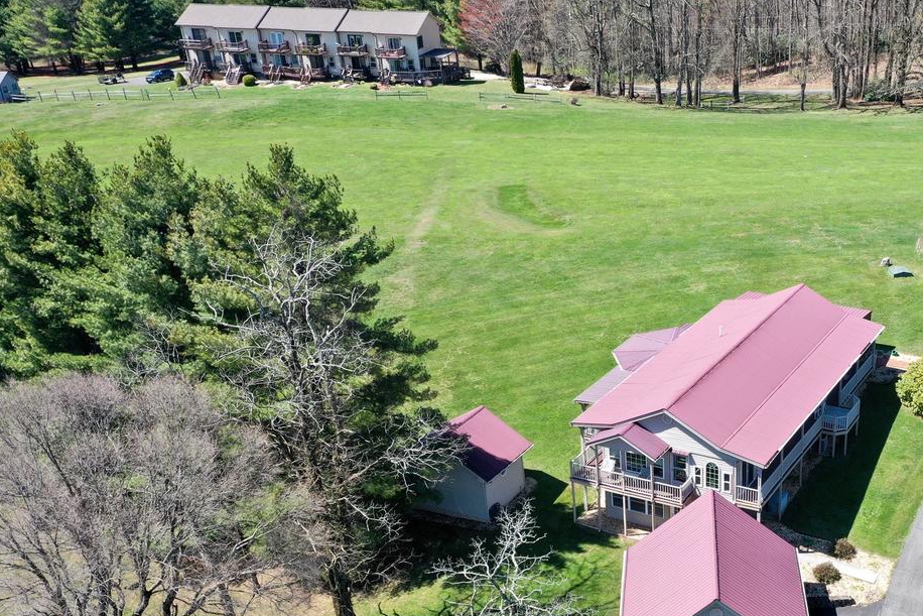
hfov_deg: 42.8
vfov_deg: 29.9
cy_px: 481
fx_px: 1128
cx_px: 719
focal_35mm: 44
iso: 100
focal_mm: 10.26
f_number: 5
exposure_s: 1/240
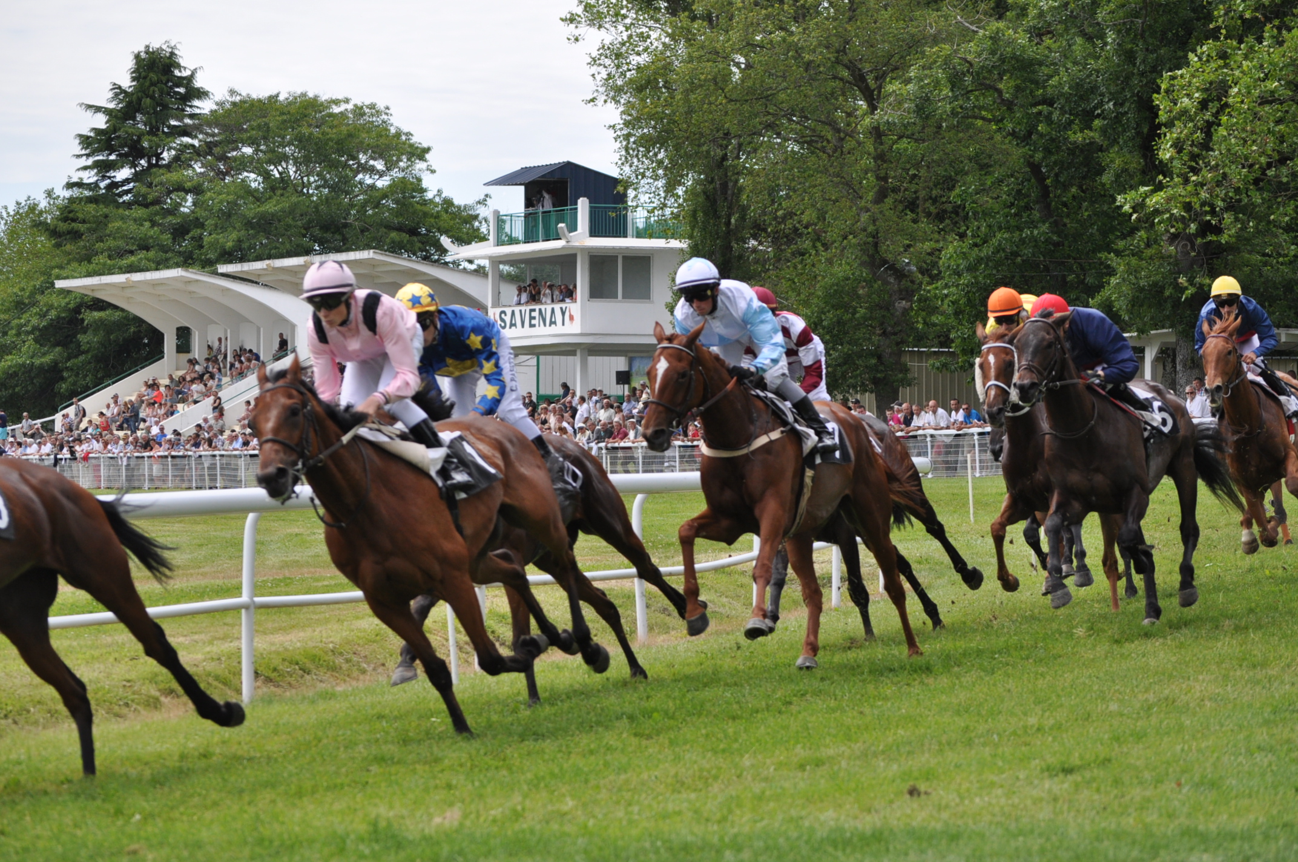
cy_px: 431
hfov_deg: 15.9
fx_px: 4645
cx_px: 649
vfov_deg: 10.6
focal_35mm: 129
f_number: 6.3
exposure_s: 1/1600
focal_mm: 86
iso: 400
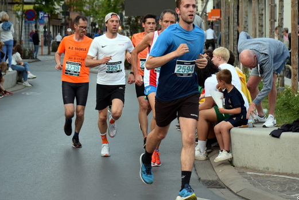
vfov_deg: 12.8
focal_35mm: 107
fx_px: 889
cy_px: 94
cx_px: 158
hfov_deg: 19.1
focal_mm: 62
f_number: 4.2
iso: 1250
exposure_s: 1/500
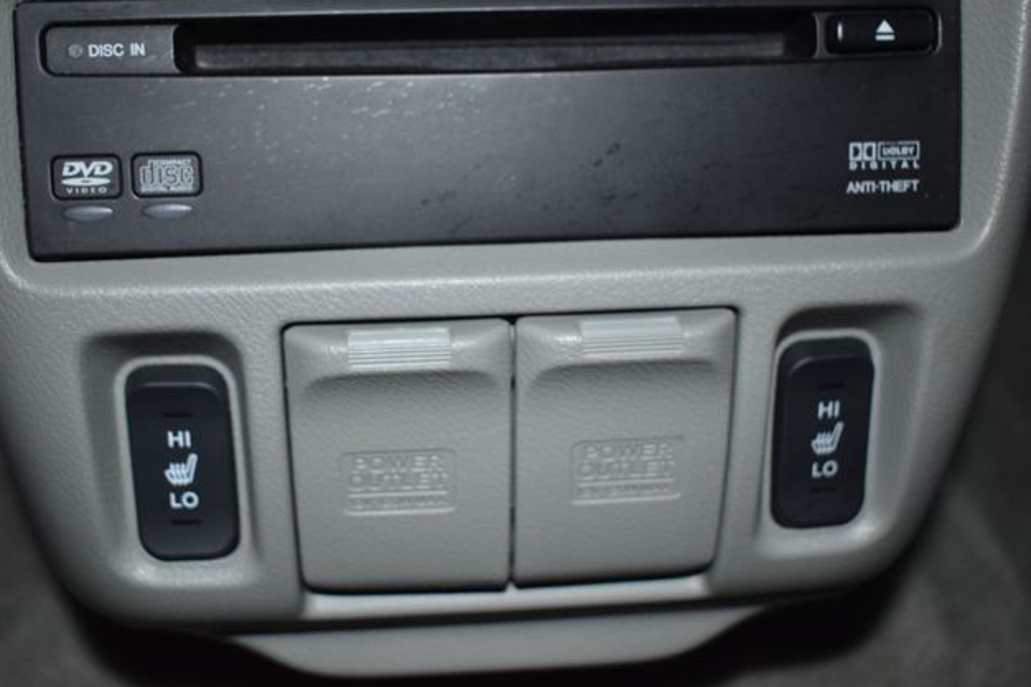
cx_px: 506
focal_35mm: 48
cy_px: 341
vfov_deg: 28.3
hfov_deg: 41.5
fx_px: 1360
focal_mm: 31
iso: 1250
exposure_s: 1/60
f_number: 4.2
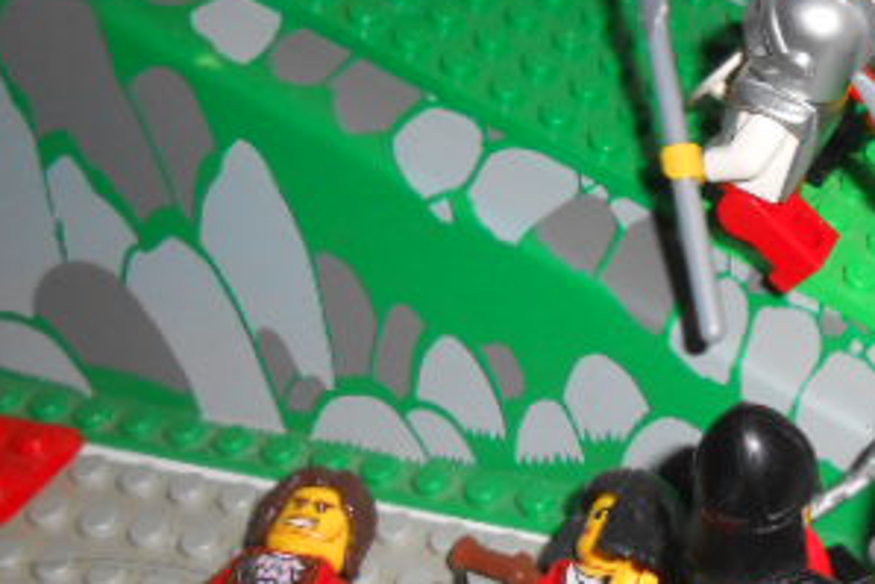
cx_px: 890
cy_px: 147
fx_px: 1629
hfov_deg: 28.1
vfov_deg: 20.2
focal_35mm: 67
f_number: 11.9
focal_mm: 5.3
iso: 200
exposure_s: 1/25
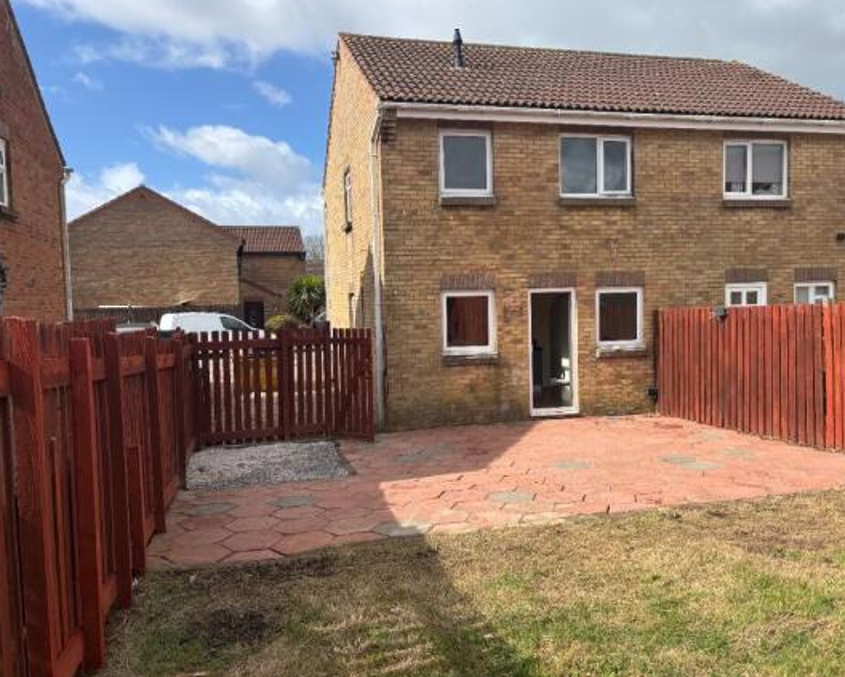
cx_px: 446
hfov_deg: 62.1
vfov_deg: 51.6
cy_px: 332
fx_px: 701
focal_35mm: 28
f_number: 1.6
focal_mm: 5.96
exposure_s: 1/2451
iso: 50
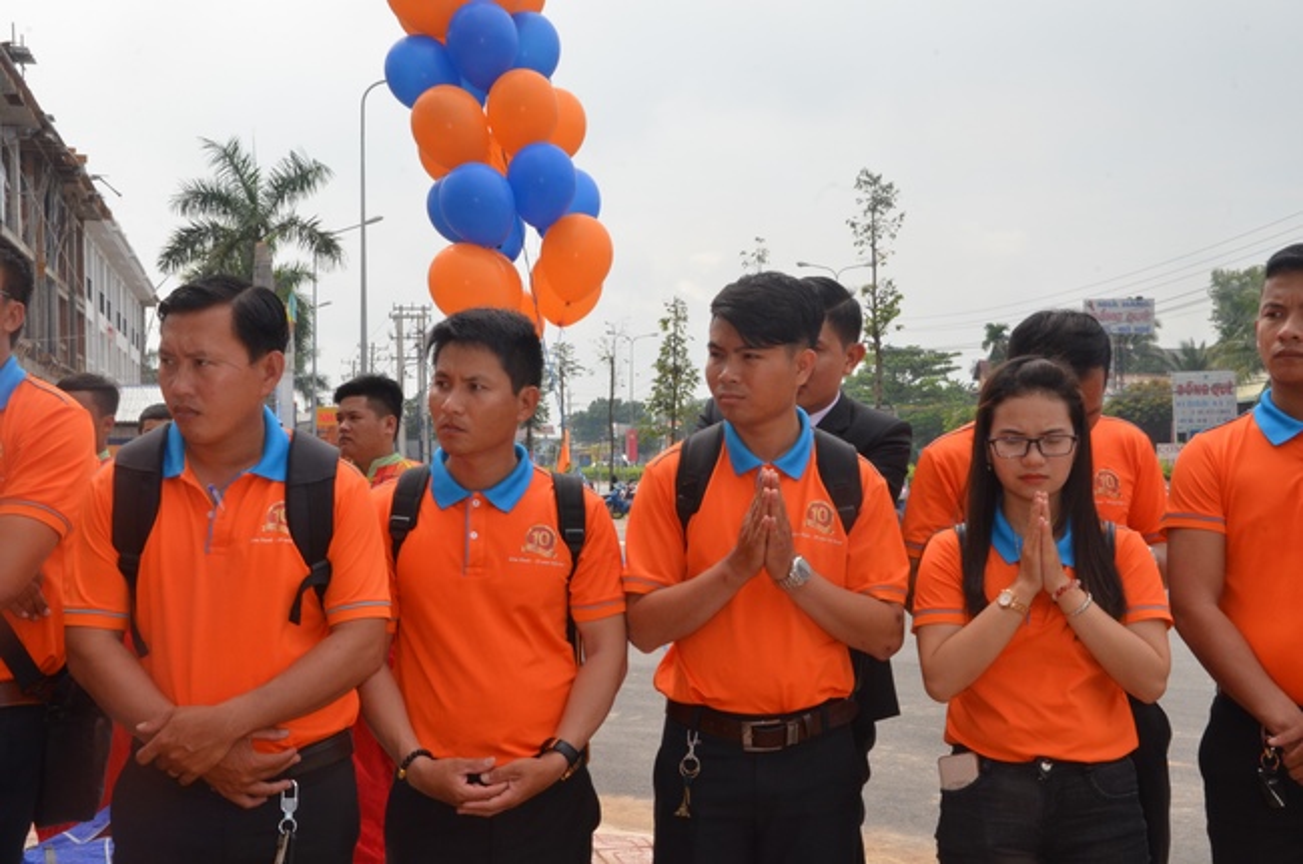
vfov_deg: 25.7
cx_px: 652
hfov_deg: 37.9
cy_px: 432
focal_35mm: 52
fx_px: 1897
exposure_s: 1/250
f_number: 25
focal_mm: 35
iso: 1000
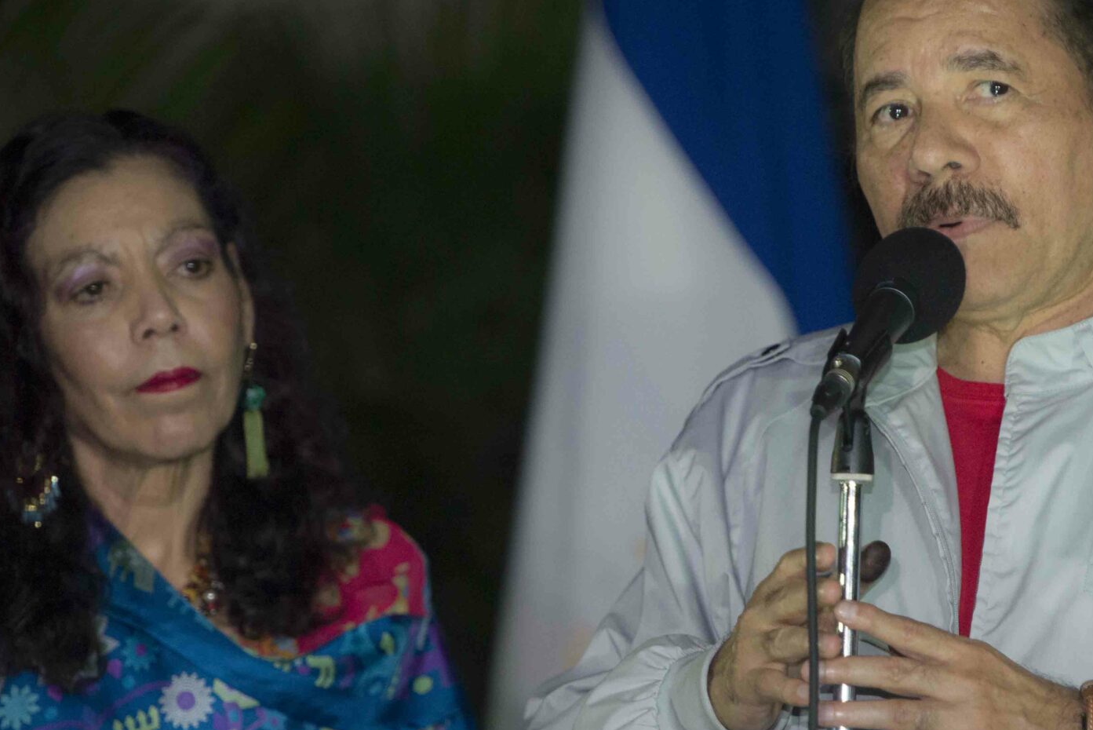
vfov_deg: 4.0
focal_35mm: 340
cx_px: 697
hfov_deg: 6.1
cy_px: 470
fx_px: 10327
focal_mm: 185
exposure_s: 1/100
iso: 1600
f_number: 2.8
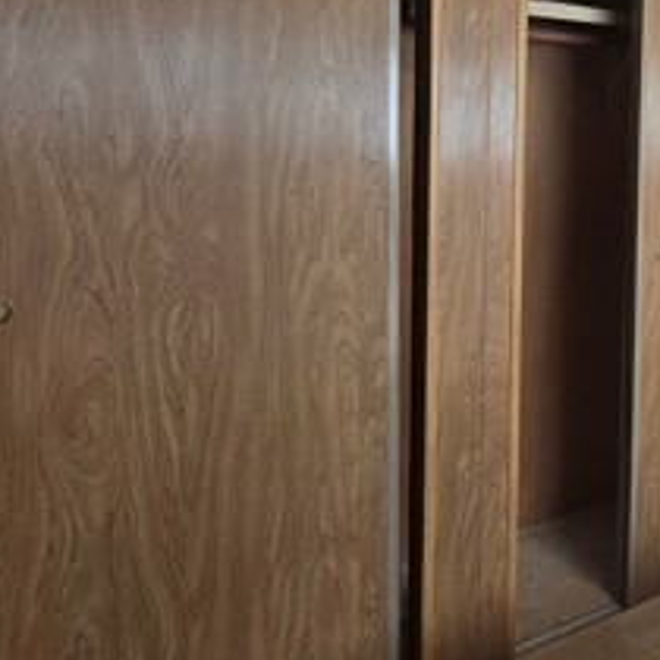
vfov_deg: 46.0
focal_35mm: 35
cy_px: 185
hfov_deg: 38.3
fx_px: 755
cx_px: 742
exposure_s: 1/60
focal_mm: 2.2
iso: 400
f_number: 2.2
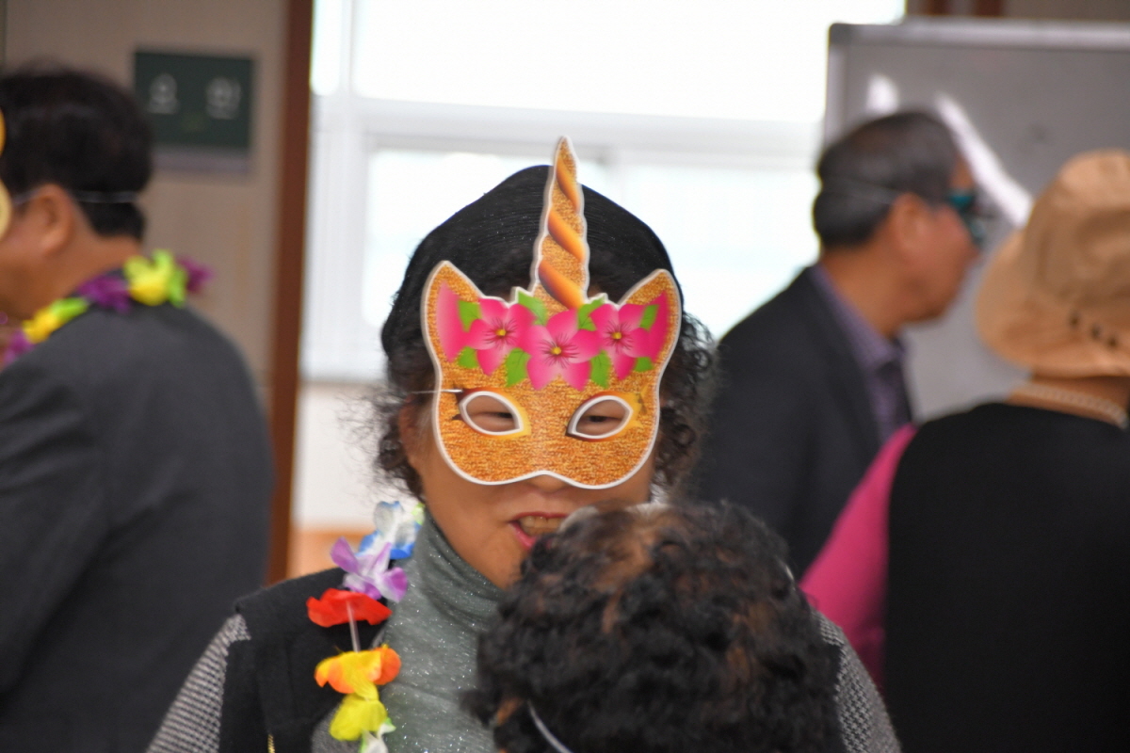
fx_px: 8694
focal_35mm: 277
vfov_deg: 5.0
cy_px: 376
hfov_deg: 7.4
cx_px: 565
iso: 2200
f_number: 6.3
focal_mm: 185
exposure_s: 1/60
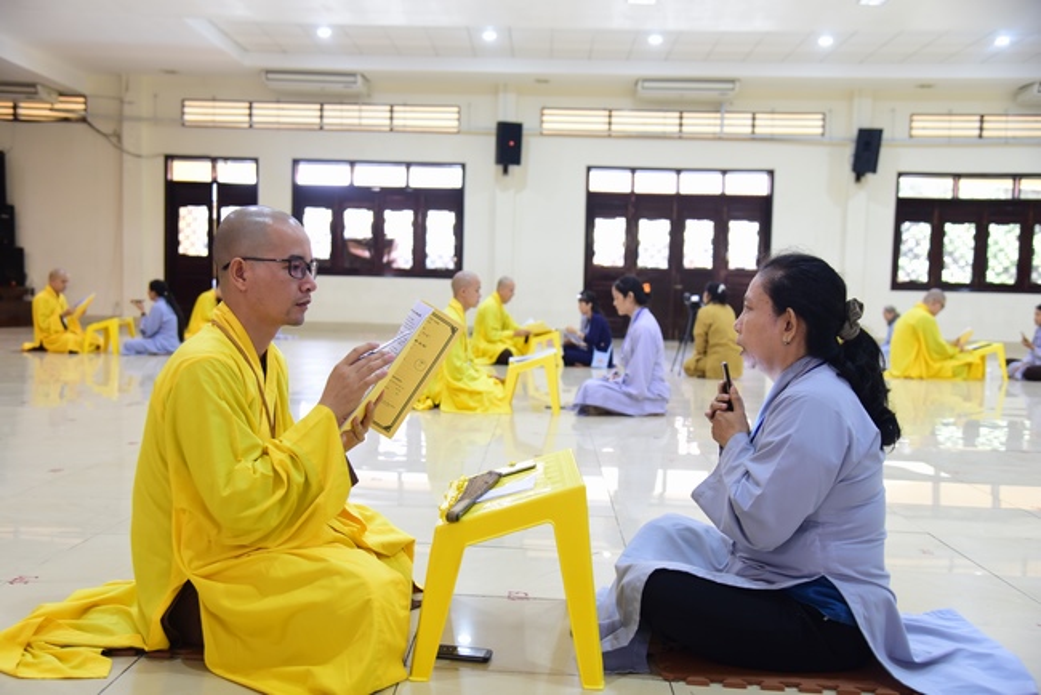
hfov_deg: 50.7
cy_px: 348
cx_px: 520
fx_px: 1099
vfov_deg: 35.1
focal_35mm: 38
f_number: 4
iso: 800
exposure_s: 1/25
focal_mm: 38
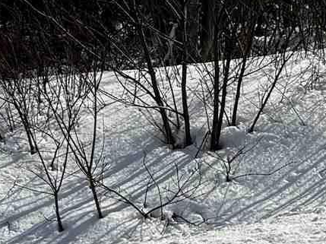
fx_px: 1618
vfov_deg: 8.5
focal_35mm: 172
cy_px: -93
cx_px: 980
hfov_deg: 9.2
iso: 64
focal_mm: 6.76
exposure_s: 1/12346
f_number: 1.78
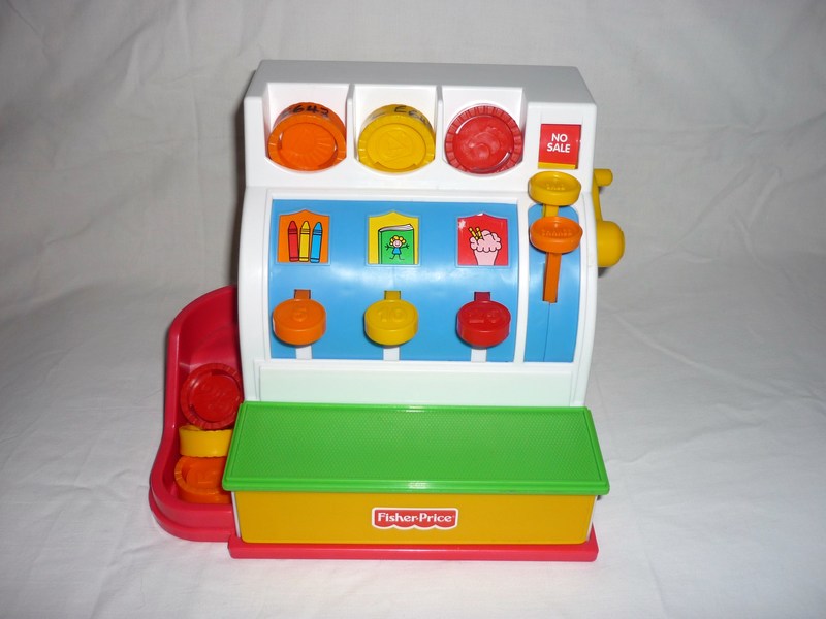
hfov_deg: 55.4
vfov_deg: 42.9
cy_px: 310
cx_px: 413
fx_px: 787
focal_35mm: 33
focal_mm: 5.5
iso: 100
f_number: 2.8
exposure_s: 1/30
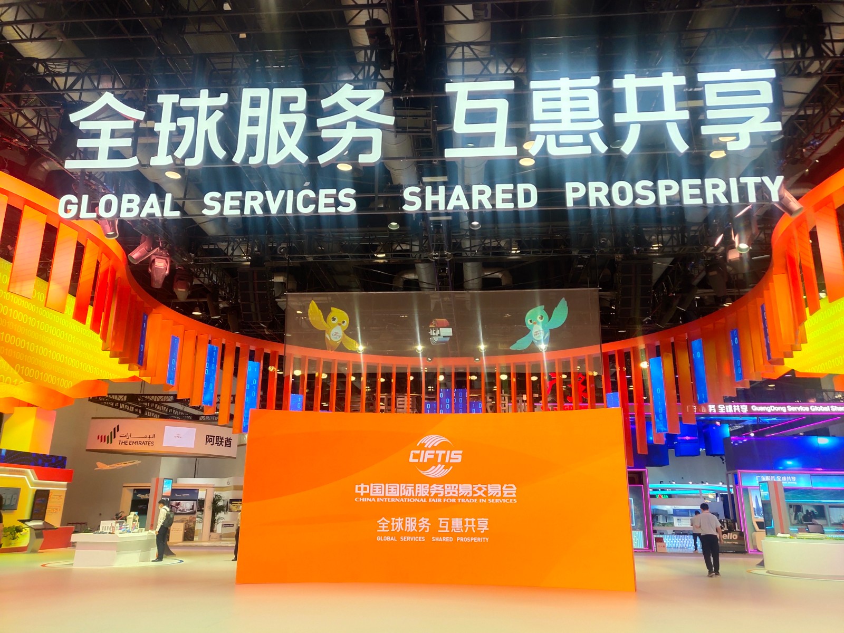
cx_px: 422
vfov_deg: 46.8
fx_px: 731
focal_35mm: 30
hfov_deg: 60.0
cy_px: 316
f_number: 1.8
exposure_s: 1/100
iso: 85
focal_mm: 4.35
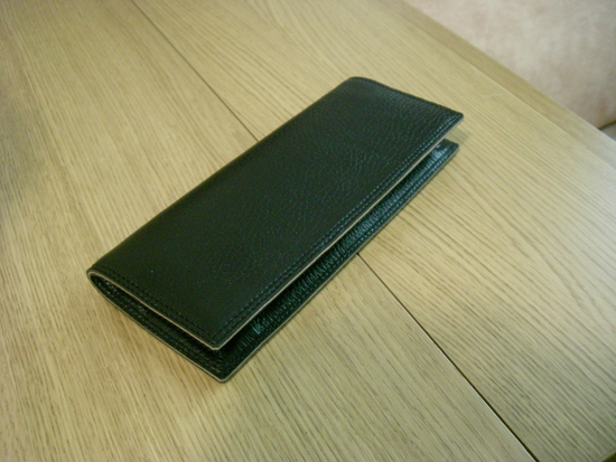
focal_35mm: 38
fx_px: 677
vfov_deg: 37.7
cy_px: 231
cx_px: 308
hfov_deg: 49.0
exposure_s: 1/30
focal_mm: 6.2
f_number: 2.7
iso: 400
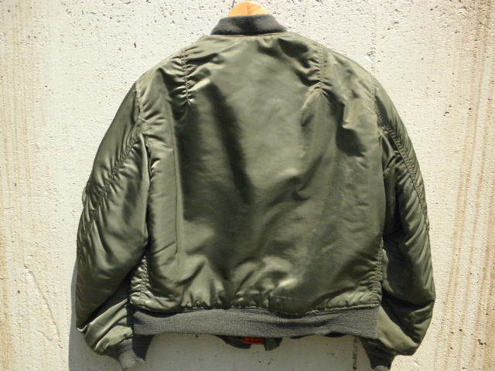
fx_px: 515
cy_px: 186
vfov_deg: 39.7
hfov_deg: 51.4
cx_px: 248
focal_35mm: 36
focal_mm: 6.4
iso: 400
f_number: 7.4
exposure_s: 1/500
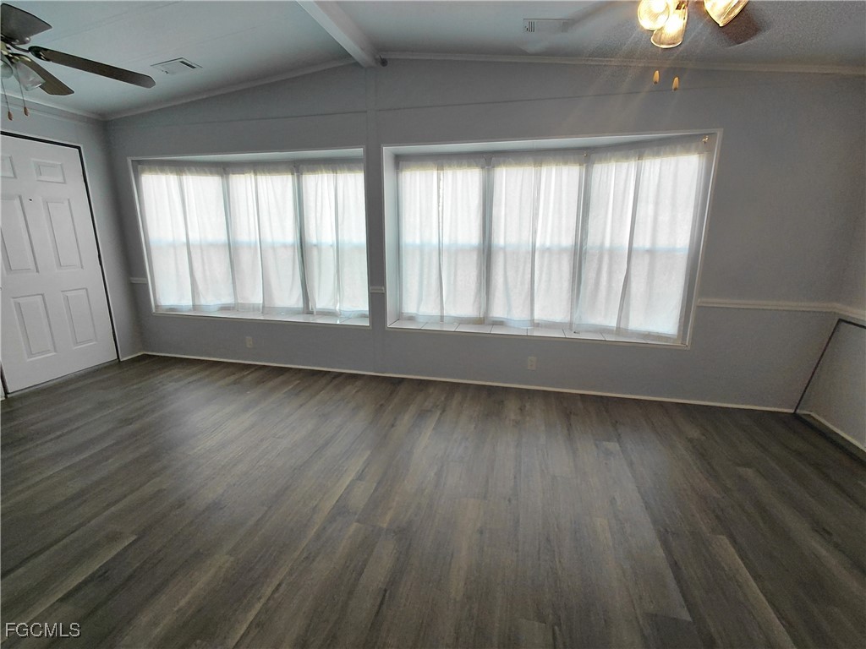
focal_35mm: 16
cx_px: 433
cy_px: 324
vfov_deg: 78.1
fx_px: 400
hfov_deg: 94.5
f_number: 2.2
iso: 80
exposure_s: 1/60
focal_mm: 1.64
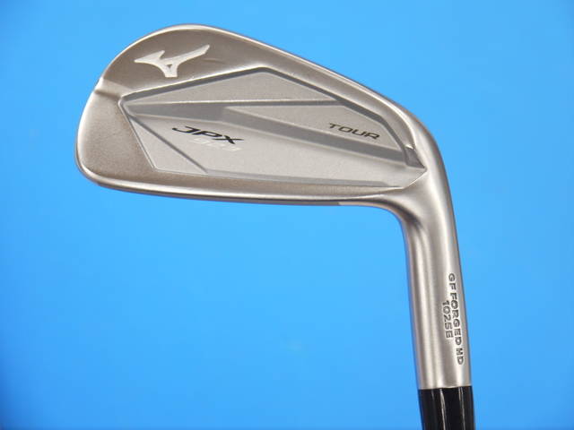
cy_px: 215
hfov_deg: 23.3
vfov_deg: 17.6
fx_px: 1393
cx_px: 287
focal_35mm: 84
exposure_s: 1/80
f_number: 5.6
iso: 500
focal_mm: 42
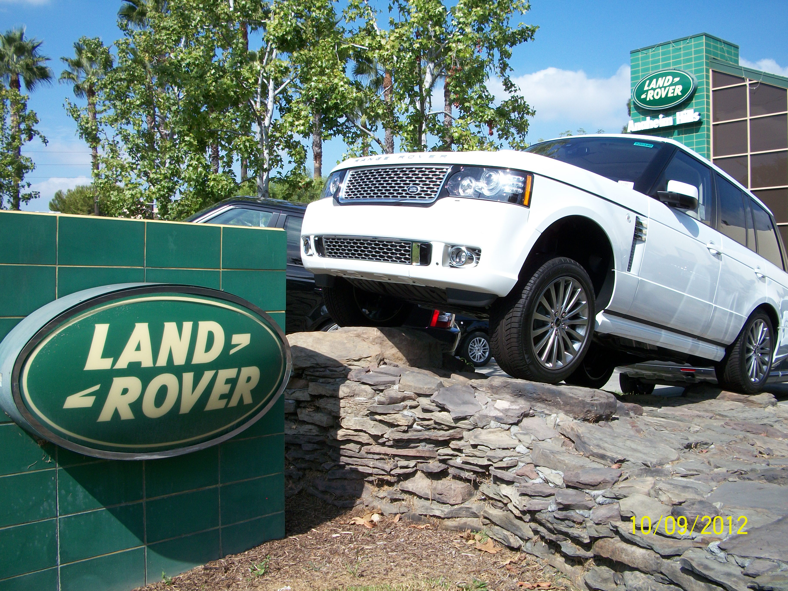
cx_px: 394
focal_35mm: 35
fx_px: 797
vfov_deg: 40.7
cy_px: 296
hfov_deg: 52.6
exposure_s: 1/320
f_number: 5.6
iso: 80
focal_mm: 6.3
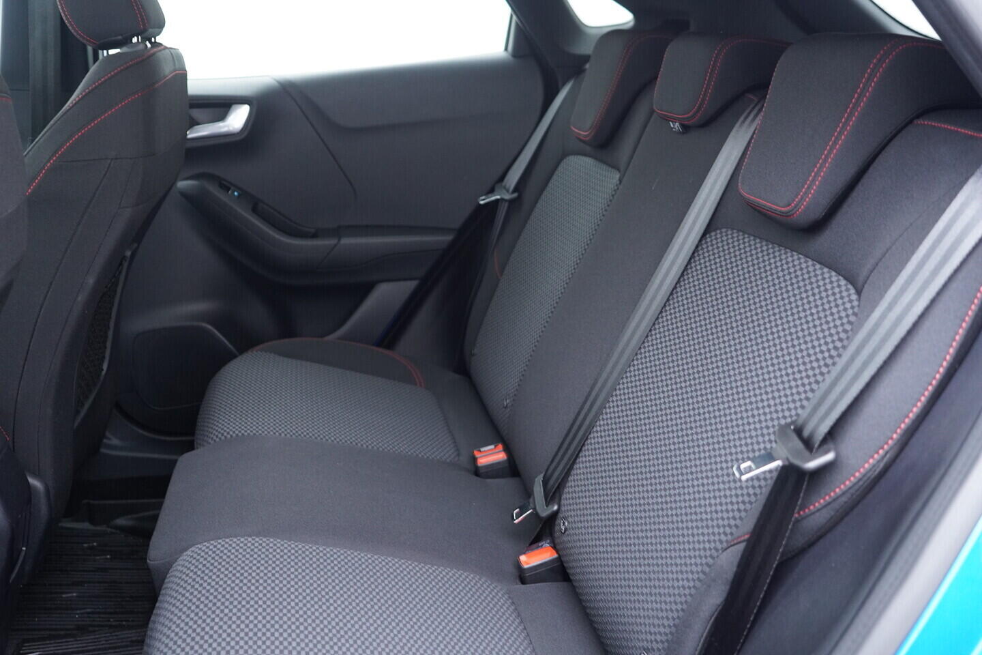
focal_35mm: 36
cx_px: 491
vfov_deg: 36.9
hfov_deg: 53.1
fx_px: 982
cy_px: 328
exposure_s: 1/40
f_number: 2.8
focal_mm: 24
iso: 1000
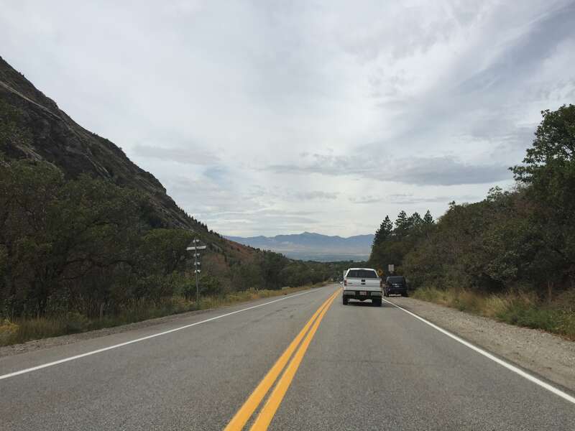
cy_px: 216
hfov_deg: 61.7
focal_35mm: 29
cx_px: 288
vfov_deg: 48.2
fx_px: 482
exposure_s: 1/3049
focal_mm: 4.15
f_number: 2.2
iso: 32
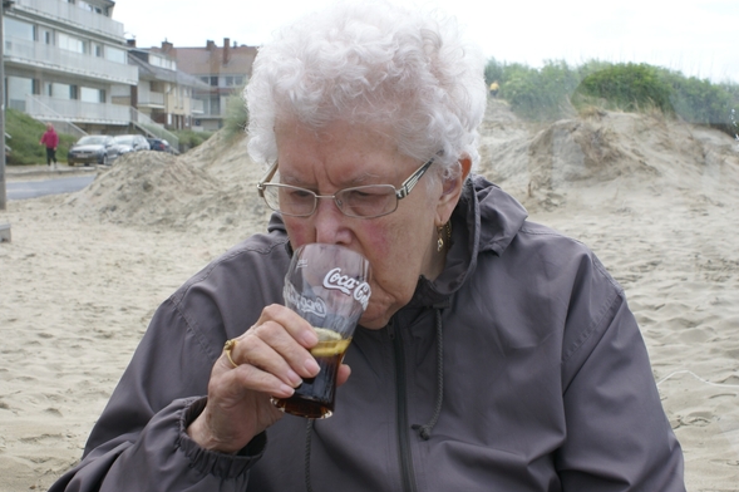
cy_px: 247
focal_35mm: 54
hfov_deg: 37.2
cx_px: 365
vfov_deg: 25.3
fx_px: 1098
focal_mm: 35
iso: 100
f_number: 10
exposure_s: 1/125
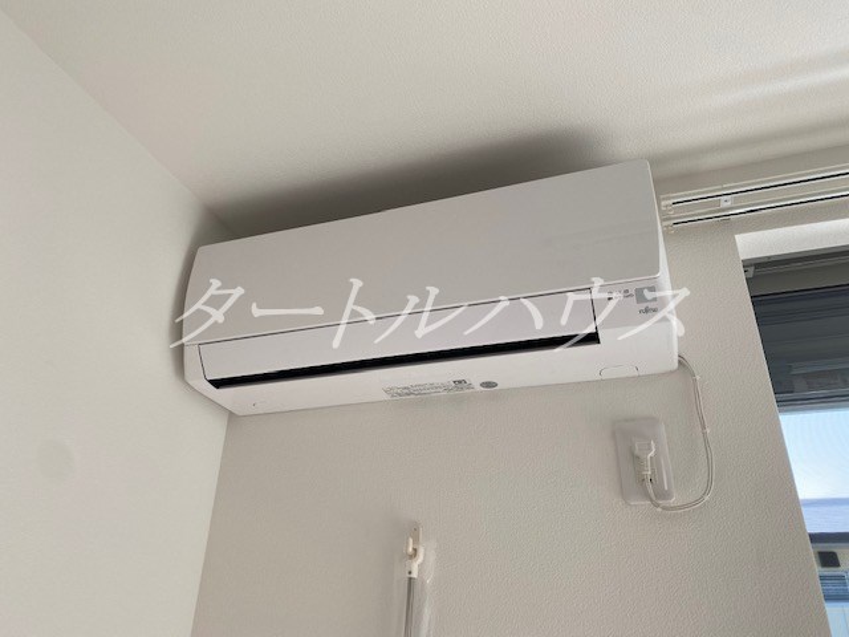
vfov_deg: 53.1
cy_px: 318
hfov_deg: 67.3
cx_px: 424
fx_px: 638
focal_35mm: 26
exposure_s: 1/415
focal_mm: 4.25
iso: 32
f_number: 1.8
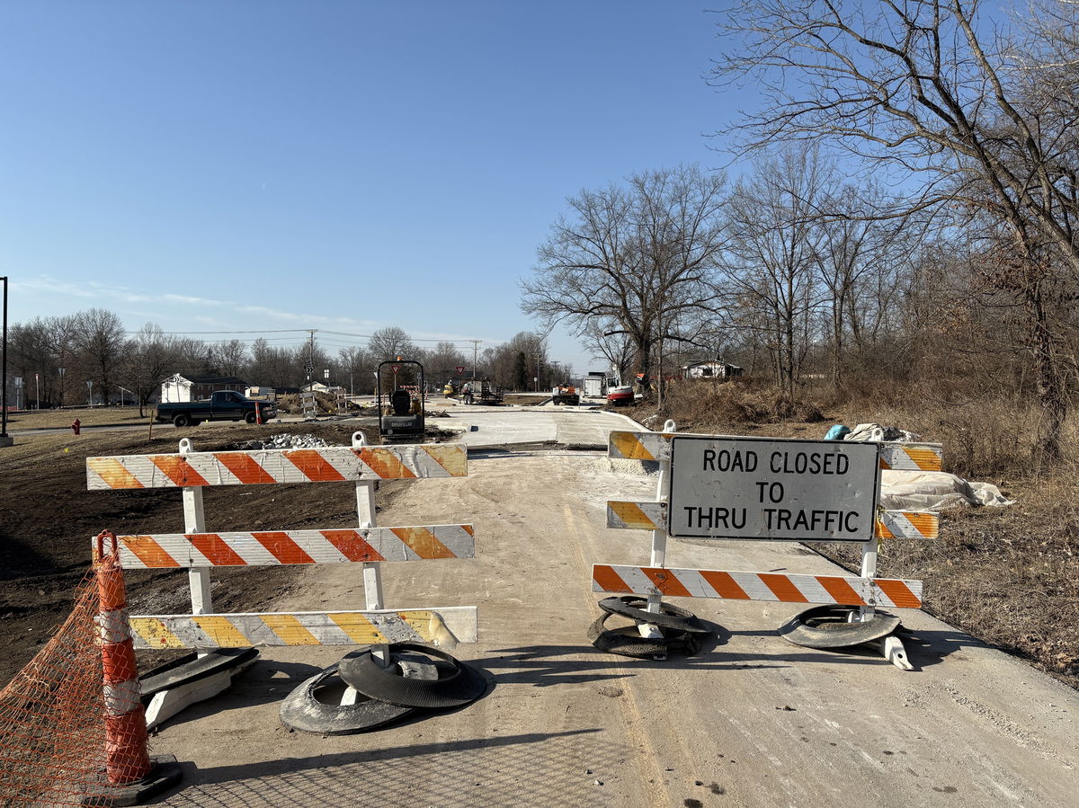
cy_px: 404
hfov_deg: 67.3
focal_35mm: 26
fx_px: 810
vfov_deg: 53.0
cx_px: 540
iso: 50
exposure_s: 1/3623
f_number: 1.6
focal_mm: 5.96
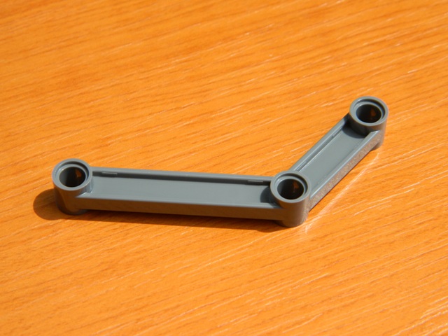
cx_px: 224
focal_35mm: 103
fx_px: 1333
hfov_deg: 19.1
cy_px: 168
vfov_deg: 14.4
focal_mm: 18.6
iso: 80
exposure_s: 1/640
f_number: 4.5
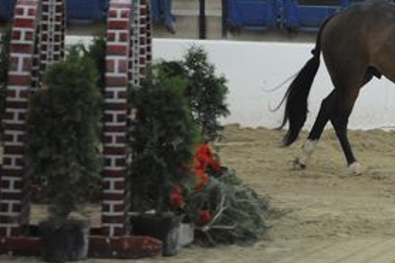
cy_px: 47
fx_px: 5055
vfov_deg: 3.0
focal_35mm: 461
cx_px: 440
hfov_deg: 4.5
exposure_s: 1/400
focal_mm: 200
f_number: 2.8
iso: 6400
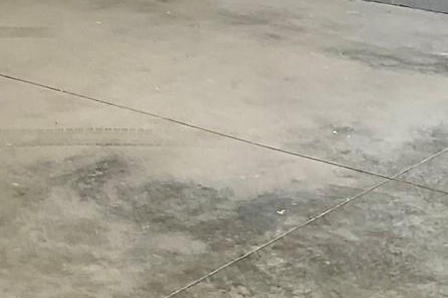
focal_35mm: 109
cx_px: -9
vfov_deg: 11.6
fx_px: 1356
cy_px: -239
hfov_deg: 18.2
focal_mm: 3
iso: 40
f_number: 1.8
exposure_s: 1/122
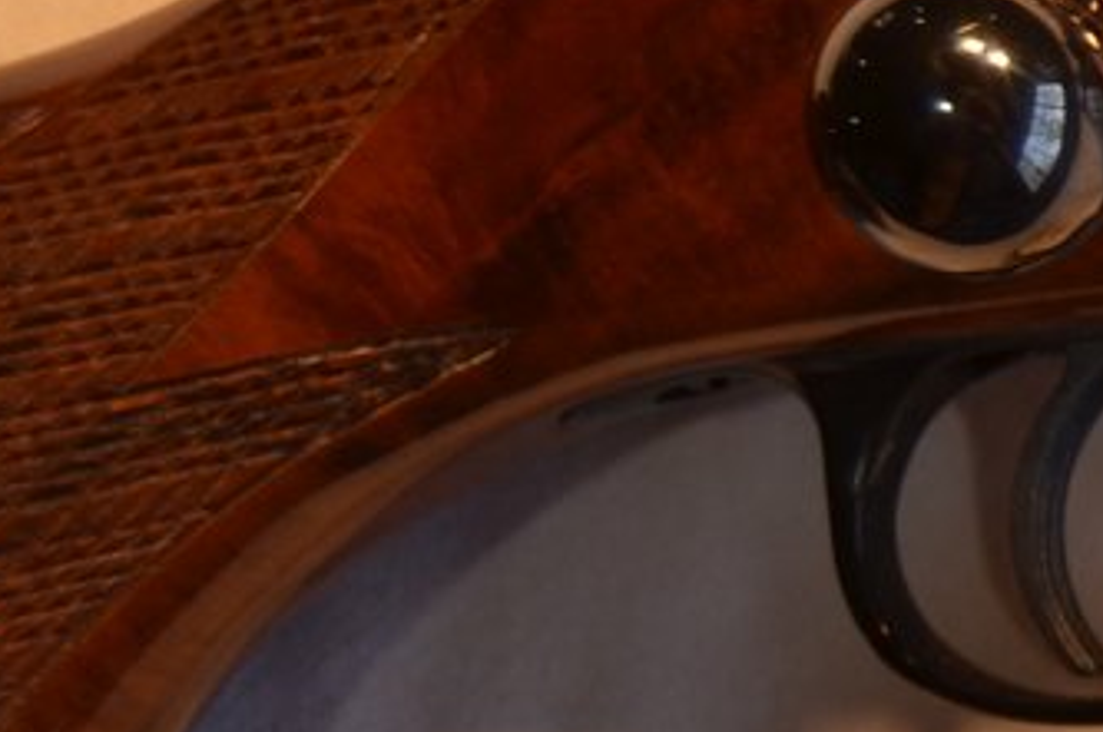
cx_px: 2633
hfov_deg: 10.1
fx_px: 5433
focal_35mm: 178
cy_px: 137
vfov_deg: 7.7
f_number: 3.8
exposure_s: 1/125
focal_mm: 23
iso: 200
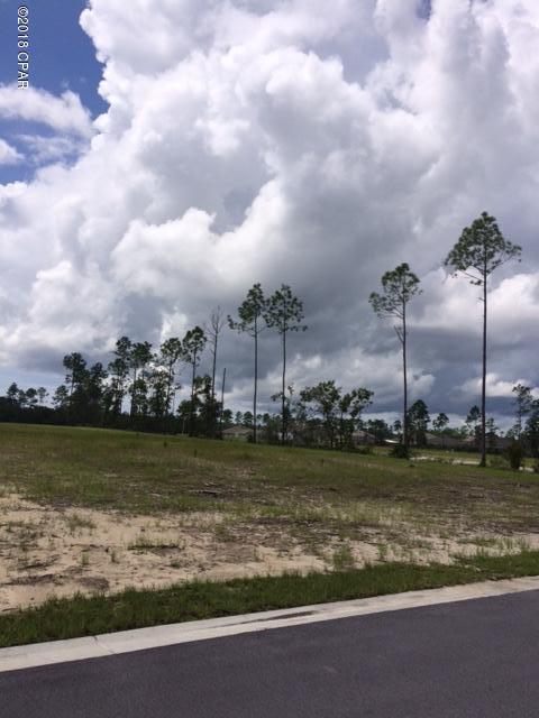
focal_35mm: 29
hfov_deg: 48.2
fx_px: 602
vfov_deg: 61.7
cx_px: 270
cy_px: 359
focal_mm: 4.15
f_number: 2.2
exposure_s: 1/5882
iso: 32
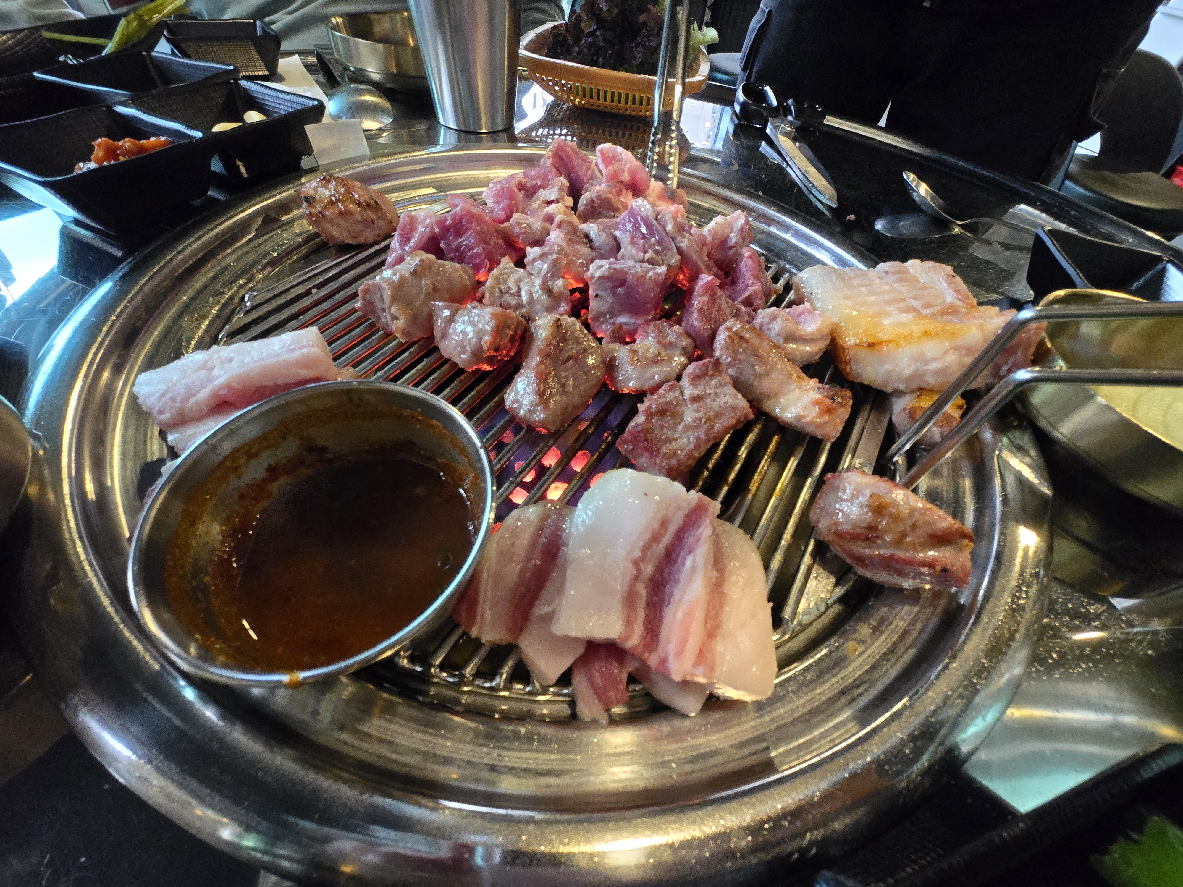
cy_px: 444
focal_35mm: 13
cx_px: 592
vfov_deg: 89.9
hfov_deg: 106.2
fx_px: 444
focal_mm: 1.7
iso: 800
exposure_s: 1/60
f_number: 2.2
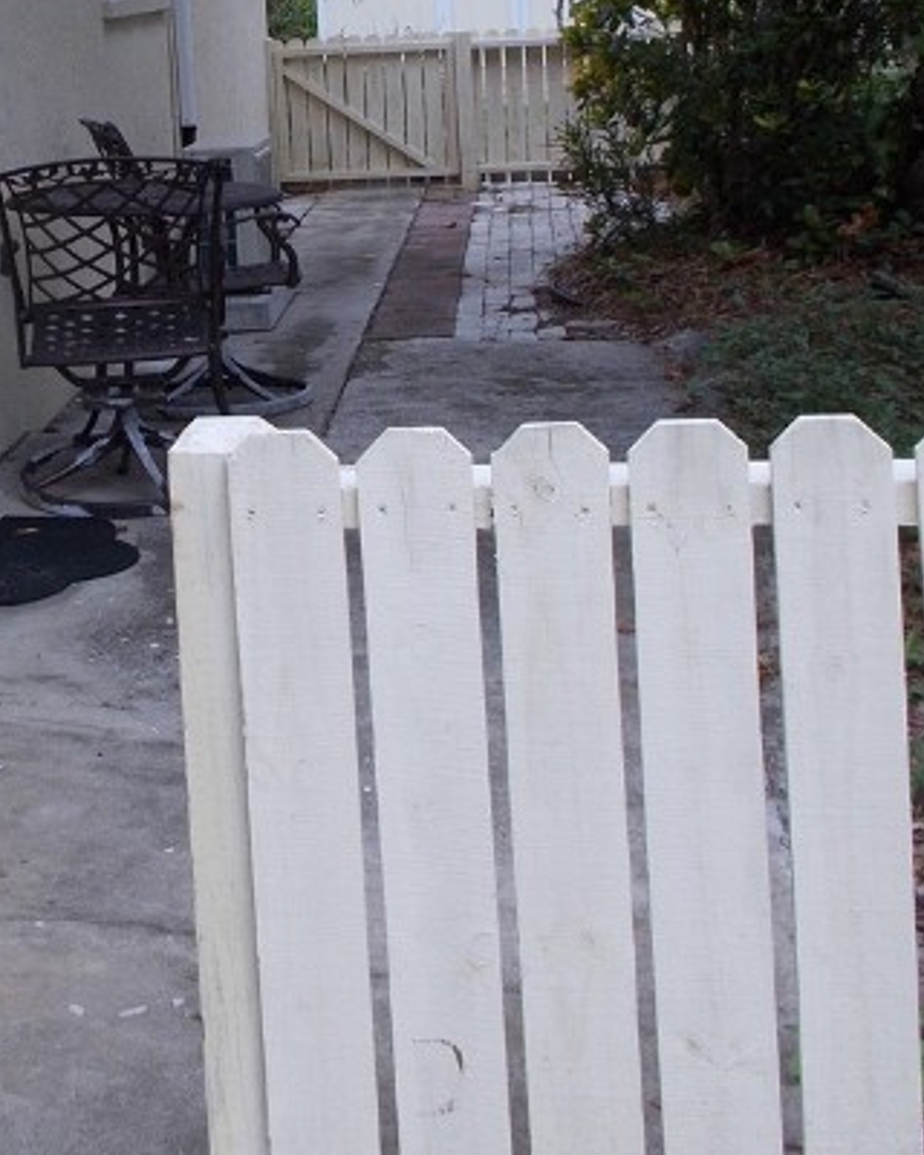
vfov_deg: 28.2
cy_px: 159
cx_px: 110
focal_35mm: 65
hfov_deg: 23.0
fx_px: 2222
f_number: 3.2
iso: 80
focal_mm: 4.6
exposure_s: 1/400
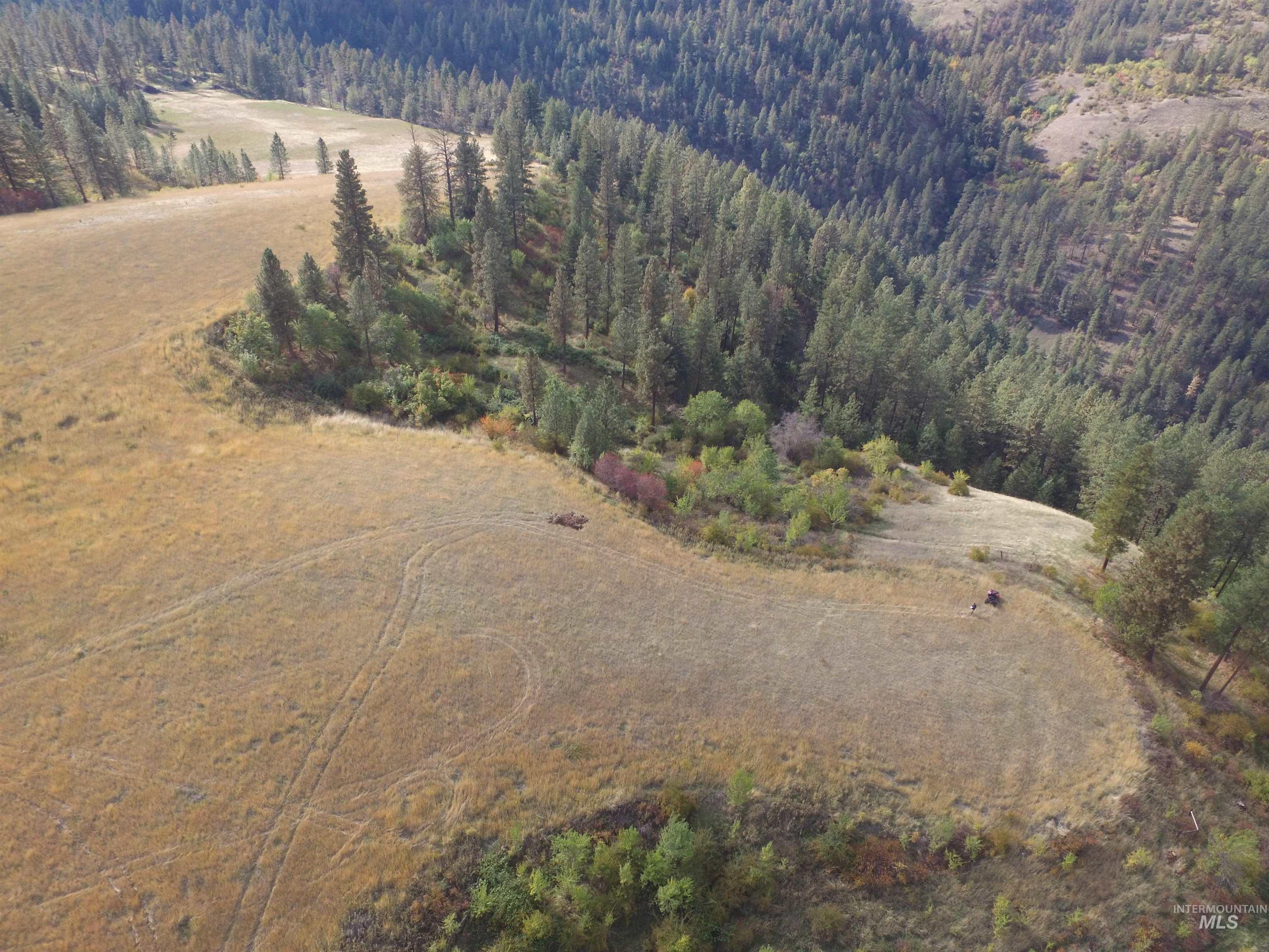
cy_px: 476
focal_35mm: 20
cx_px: 634
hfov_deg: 81.7
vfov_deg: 66.0
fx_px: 733
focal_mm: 3.61
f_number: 2.8
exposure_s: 1/182
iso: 100
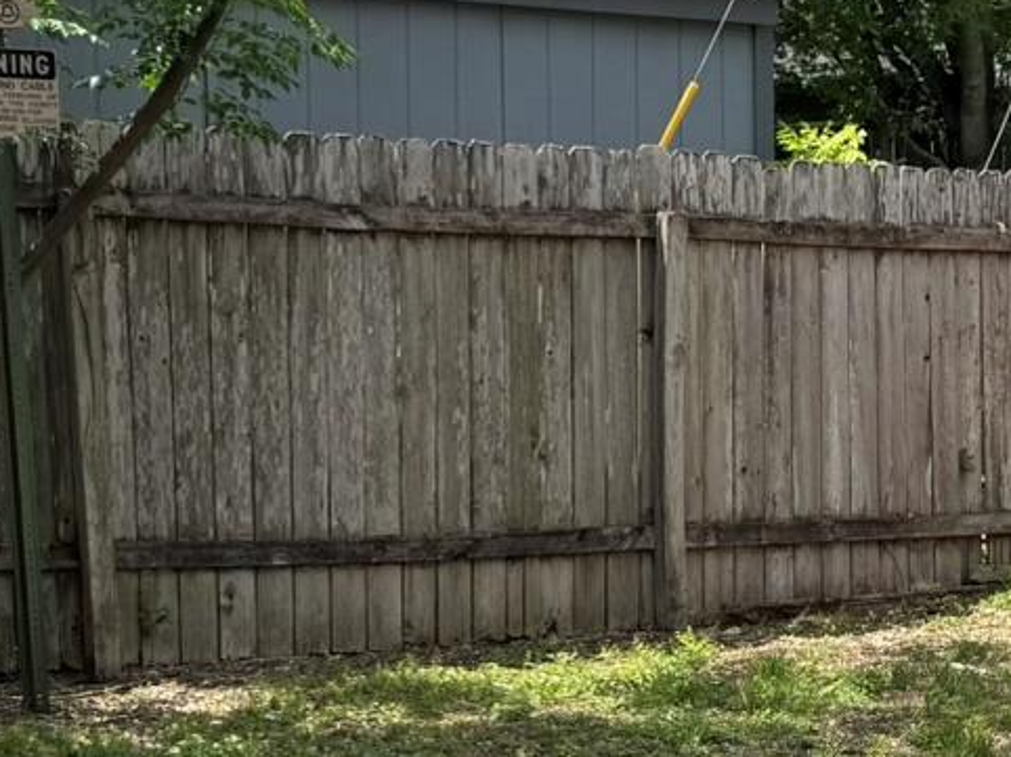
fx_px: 2978
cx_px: 927
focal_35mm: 102
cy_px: 759
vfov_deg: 14.3
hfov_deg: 18.9
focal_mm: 6.76
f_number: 1.78
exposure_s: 1/2907
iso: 80
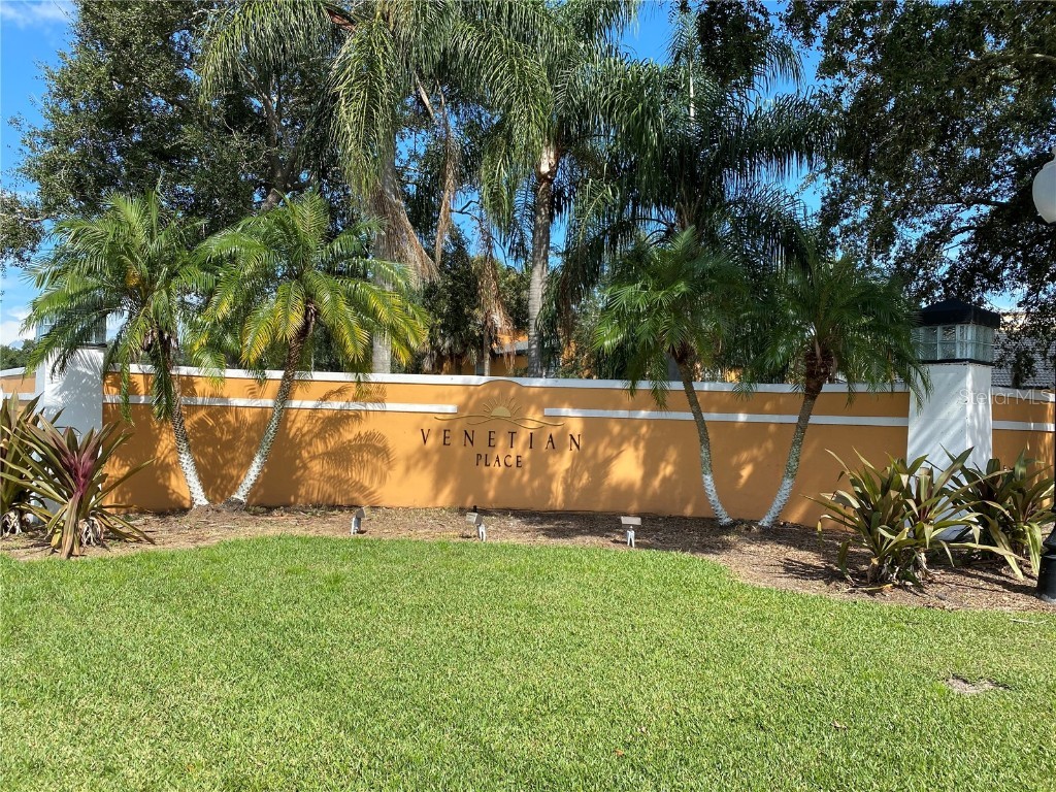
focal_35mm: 26
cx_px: 528
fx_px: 793
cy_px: 396
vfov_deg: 53.1
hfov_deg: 67.3
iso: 32
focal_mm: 4.25
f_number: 1.8
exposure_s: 1/1362
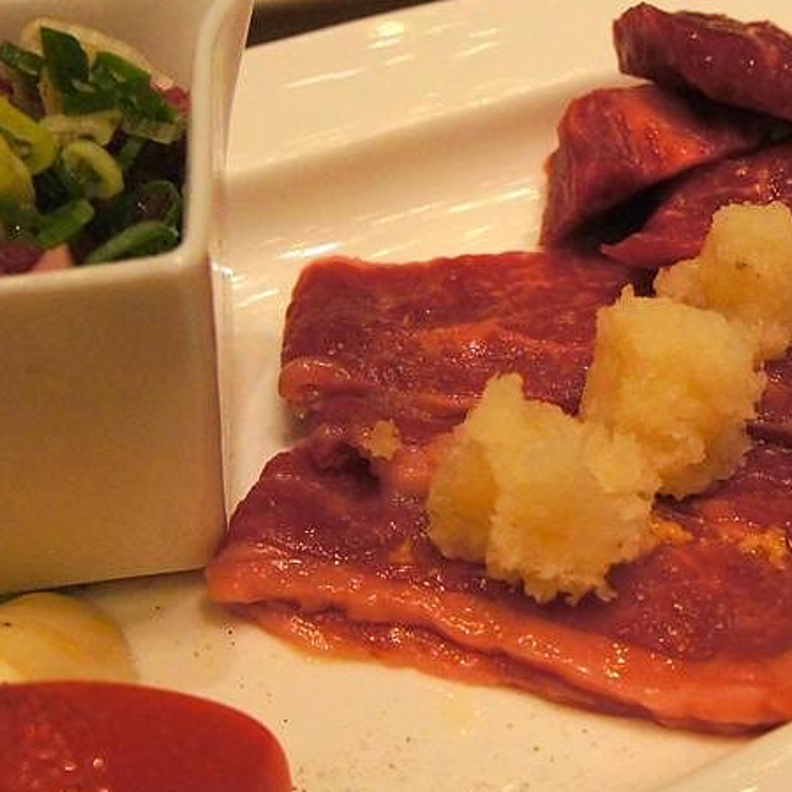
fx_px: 1450
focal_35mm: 56
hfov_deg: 29.7
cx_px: 658
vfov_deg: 30.6
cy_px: 399
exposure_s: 1/40
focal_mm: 25
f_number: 7.1
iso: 3200
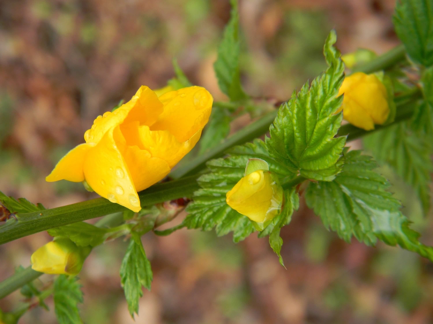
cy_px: 162
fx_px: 625
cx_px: 216
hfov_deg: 38.2
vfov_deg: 29.1
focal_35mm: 50
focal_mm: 12.2
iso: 80
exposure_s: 1/116
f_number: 4.3
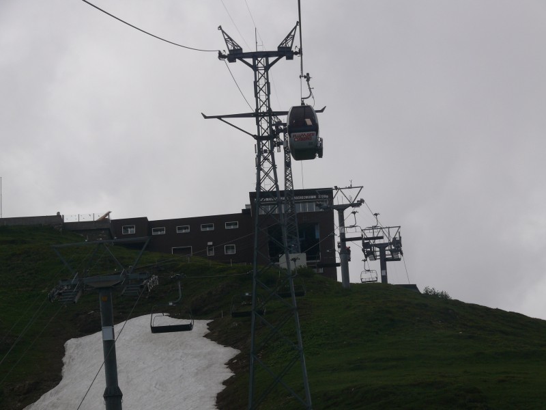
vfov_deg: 8.9
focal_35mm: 166
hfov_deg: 11.9
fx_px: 2618
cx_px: 273
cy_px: 205
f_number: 8
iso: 100
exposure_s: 1/400
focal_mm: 35
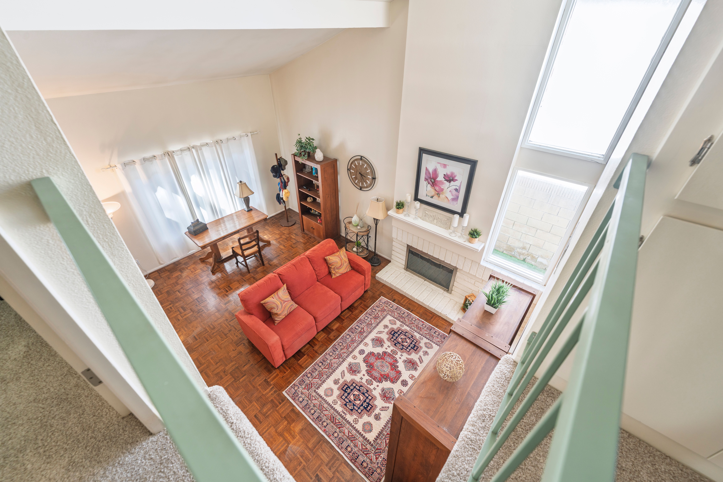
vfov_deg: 81.2
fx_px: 281
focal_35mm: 14
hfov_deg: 104.3
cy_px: 241
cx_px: 362
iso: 100
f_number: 7.1
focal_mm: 14
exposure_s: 1/10
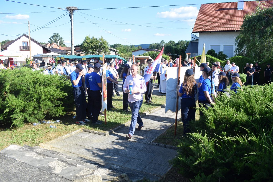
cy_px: 91
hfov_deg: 61.9
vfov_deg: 43.7
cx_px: 136
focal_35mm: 30
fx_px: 228
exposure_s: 1/250
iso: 220
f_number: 8
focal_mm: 20
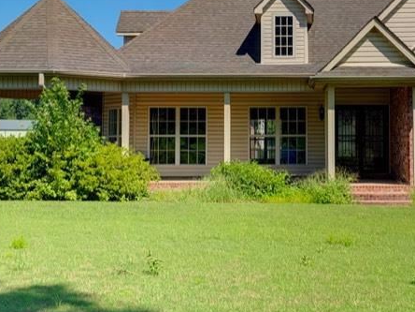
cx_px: 285
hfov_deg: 31.9
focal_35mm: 60
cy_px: 136
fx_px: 719
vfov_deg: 24.4
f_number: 1.8
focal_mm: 4.25
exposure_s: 1/2364
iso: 32
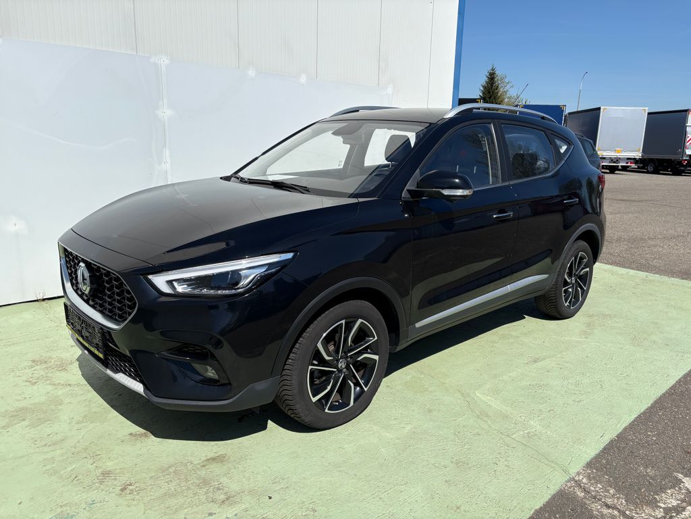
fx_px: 519
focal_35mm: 26
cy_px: 260
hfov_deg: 67.3
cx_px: 346
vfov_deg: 53.1
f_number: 1.6
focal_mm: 5.96
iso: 50
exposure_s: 1/5814
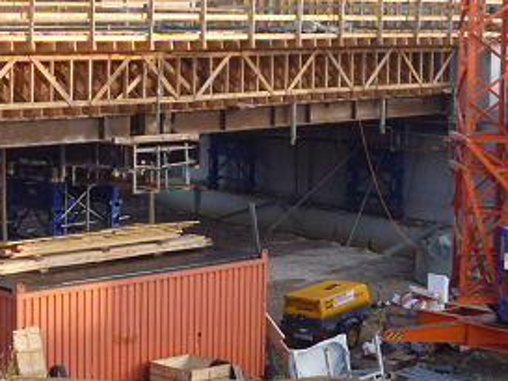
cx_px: 194
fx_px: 1615
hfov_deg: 17.9
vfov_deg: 13.5
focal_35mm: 110
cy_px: 195
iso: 200
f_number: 3.8
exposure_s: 1/160
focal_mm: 8.9
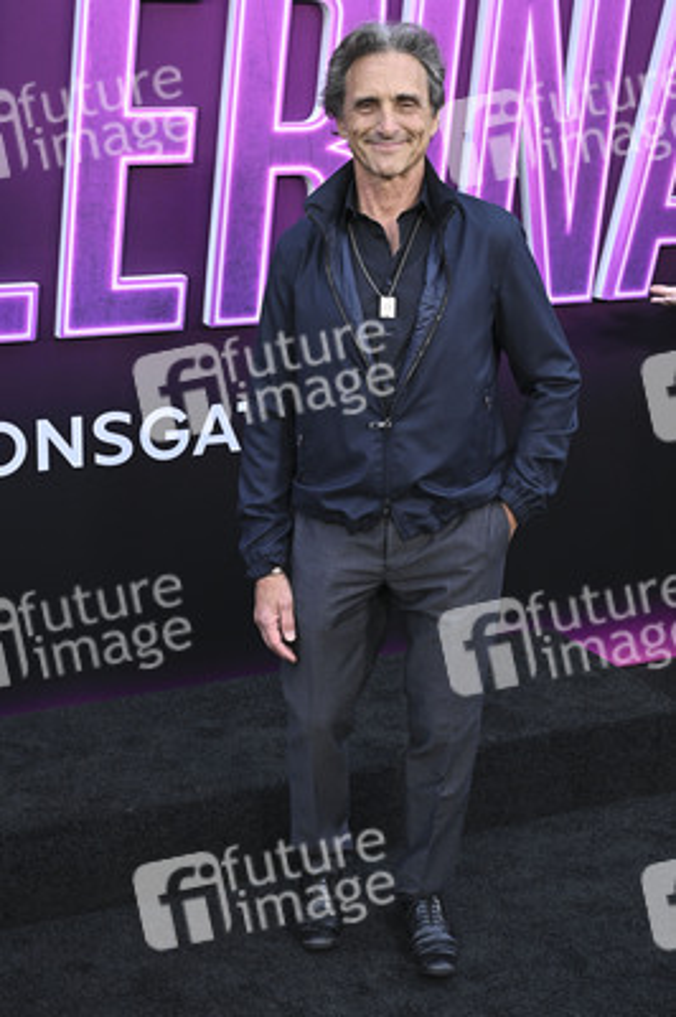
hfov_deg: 28.0
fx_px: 1354
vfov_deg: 41.1
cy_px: 508
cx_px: 338
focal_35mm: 48
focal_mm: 48
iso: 1600
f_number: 5.6
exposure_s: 1/320
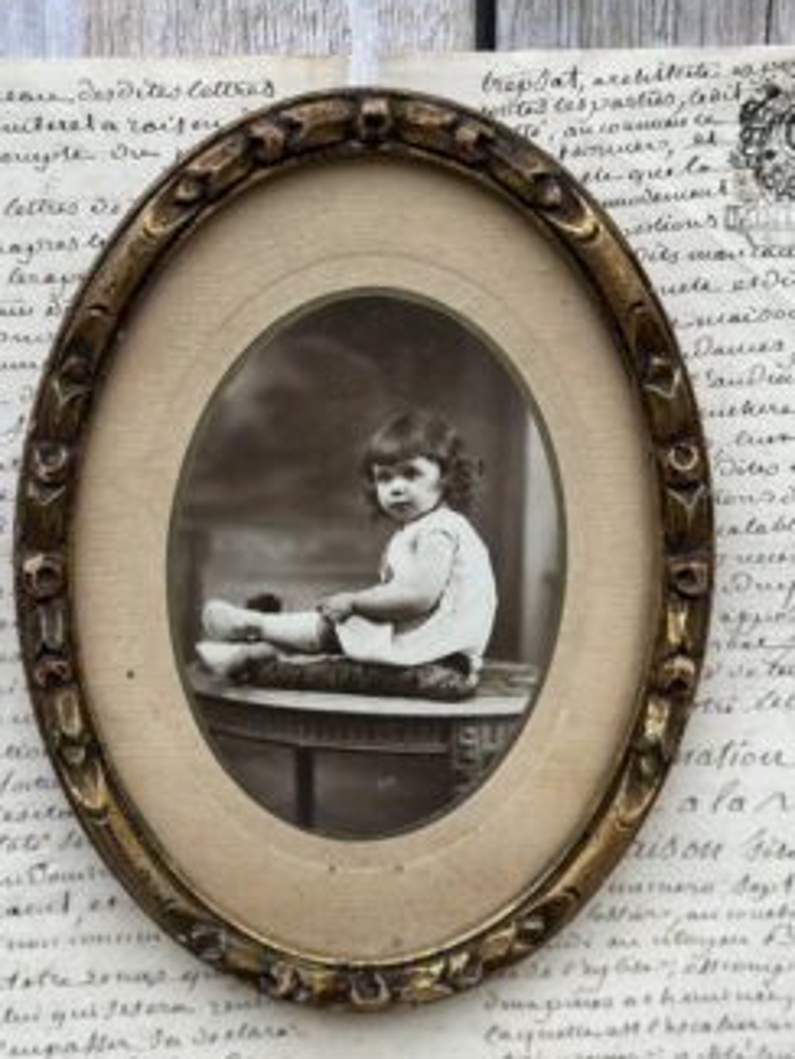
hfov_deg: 24.8
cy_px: 557
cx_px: 371
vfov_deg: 32.7
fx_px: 1805
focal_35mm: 59
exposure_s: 1/341
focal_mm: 6.86
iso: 80
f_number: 1.78
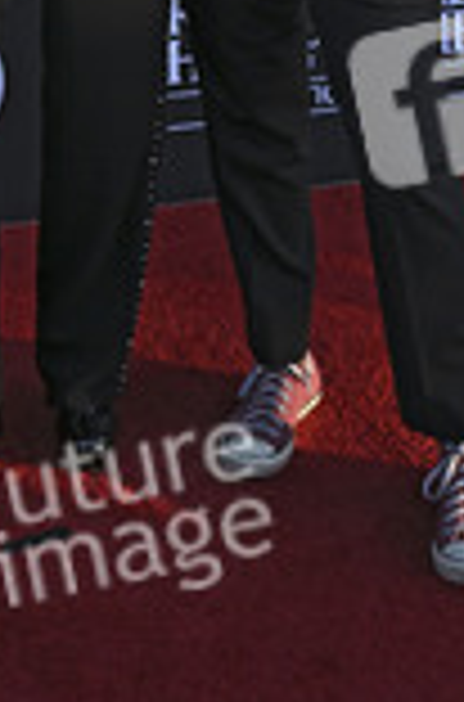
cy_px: -144
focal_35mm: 90
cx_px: 171
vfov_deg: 21.1
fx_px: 1752
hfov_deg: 15.1
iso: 320
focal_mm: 35
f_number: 8
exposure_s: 1/320
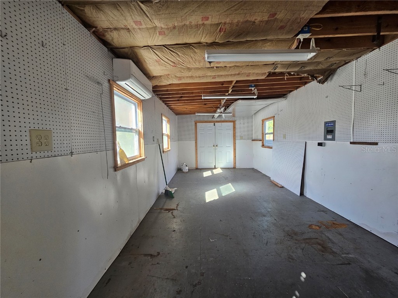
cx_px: 199
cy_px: 149
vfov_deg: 89.9
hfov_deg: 106.2
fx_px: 149
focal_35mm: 13
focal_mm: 2.2
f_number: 2.2
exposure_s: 1/60
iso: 125
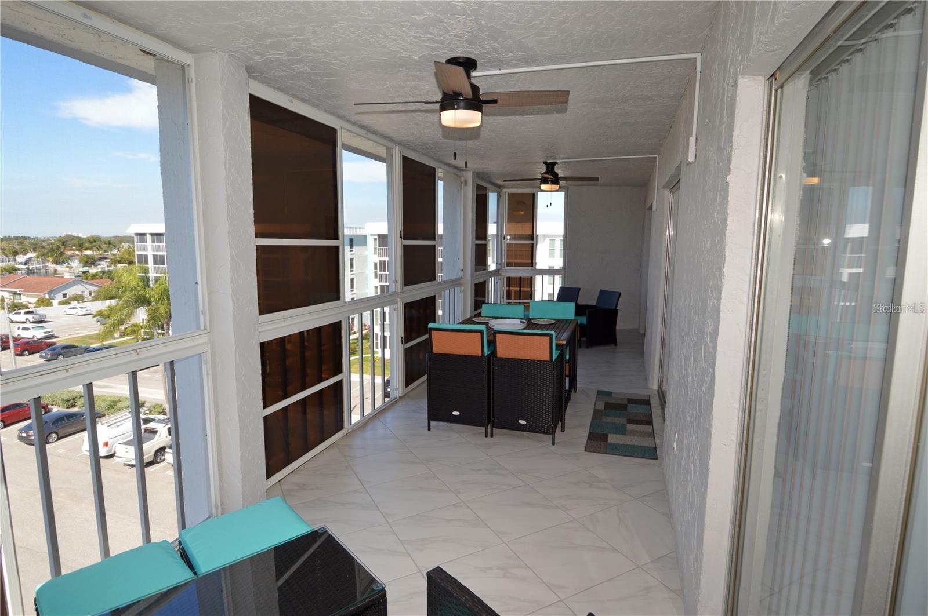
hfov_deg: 90.1
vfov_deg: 67.3
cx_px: 464
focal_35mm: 18
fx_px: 463
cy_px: 308
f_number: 5.6
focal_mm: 12
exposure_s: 1/125
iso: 125
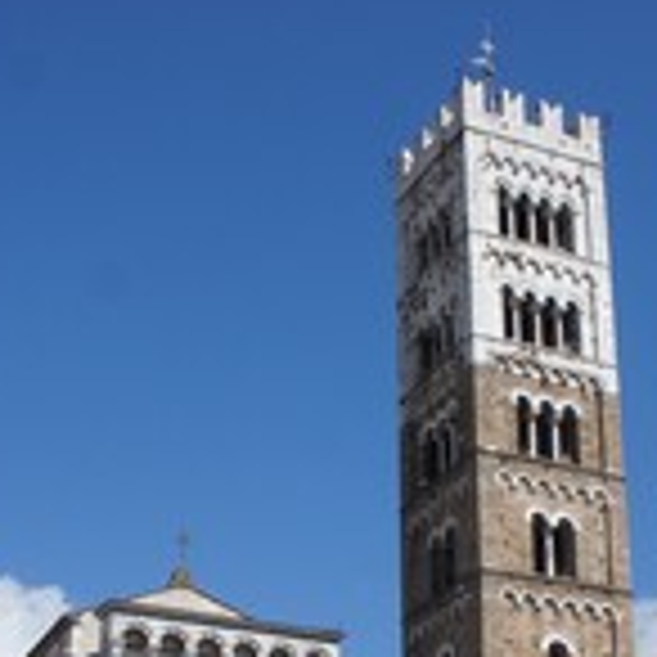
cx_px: 396
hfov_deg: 23.9
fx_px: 1546
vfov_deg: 23.2
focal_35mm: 72
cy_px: 626
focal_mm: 18
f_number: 7.1
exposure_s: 1/640
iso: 200
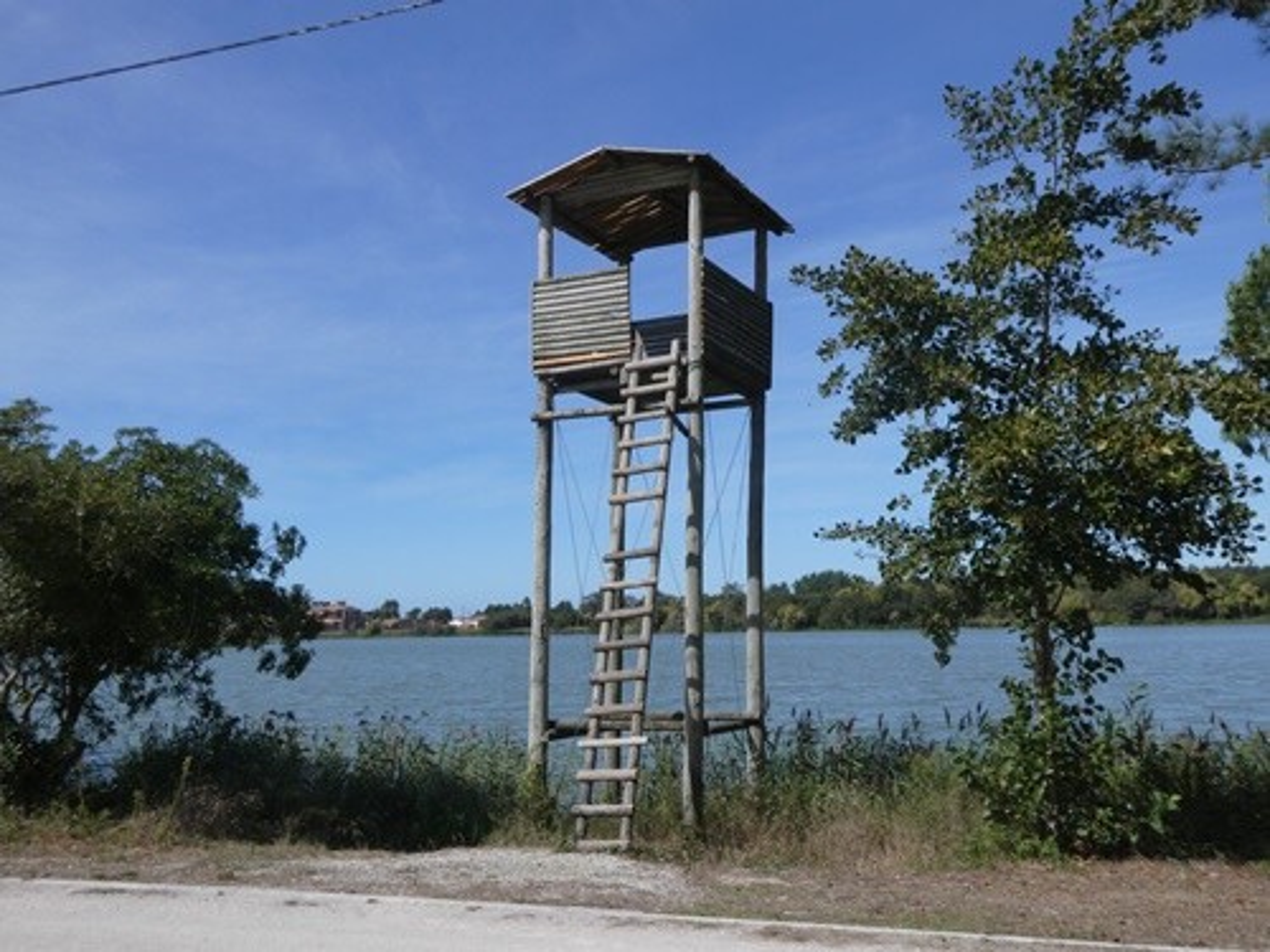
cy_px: 476
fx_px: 1137
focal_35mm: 31
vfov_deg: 45.4
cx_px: 635
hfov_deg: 58.4
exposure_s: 1/250
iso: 80
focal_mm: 5.4
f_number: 7.1
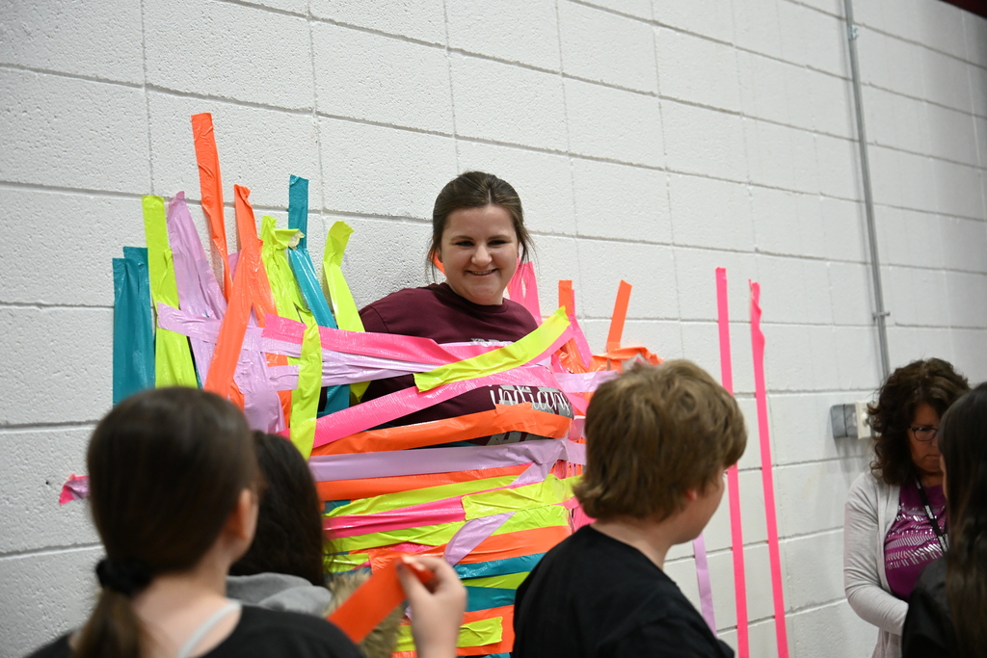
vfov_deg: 27.5
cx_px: 494
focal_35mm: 49
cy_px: 329
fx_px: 1344
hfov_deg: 40.3
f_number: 2.8
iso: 4000
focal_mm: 49
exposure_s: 1/1250
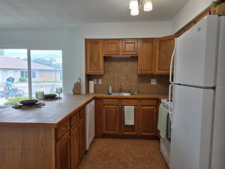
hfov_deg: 71.6
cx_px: 111
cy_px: 87
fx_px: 156
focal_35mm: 24
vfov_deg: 56.8
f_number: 1.8
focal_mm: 5.4
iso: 50
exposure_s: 1/120
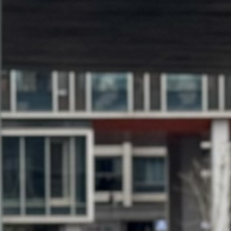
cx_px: 96
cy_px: 349
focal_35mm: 363
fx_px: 2741
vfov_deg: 4.8
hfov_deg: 4.8
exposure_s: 1/678
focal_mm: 6.76
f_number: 1.78
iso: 64
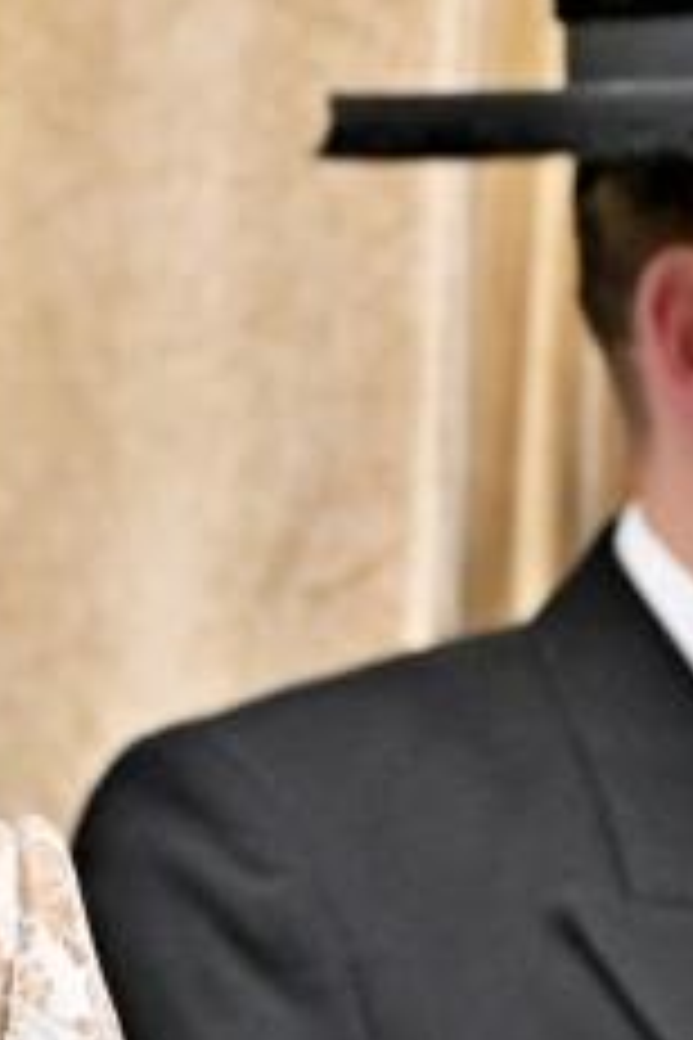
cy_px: 1427
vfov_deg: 5.6
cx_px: -673
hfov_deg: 3.7
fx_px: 10625
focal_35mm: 368
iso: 1000
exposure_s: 1/200
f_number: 4
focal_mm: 83
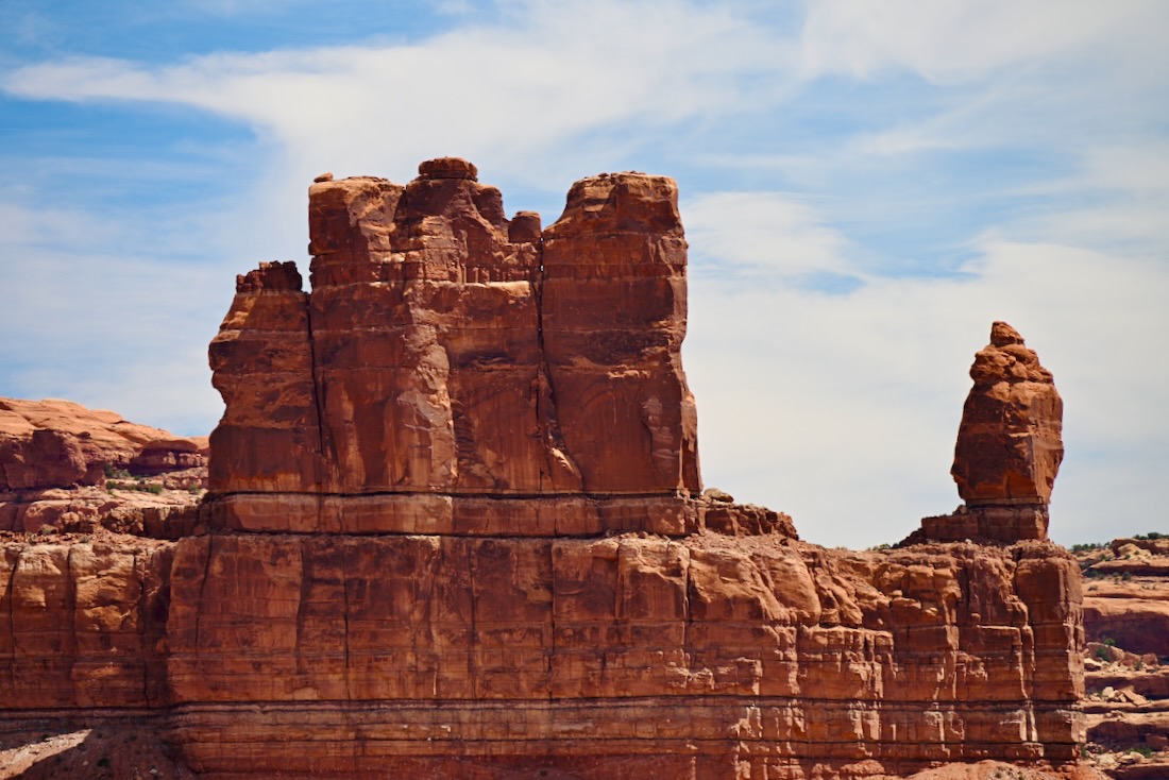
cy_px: 390
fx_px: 6496
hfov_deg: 10.3
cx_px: 584
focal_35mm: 200
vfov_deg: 6.9
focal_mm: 200
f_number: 6.3
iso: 100
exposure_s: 1/200
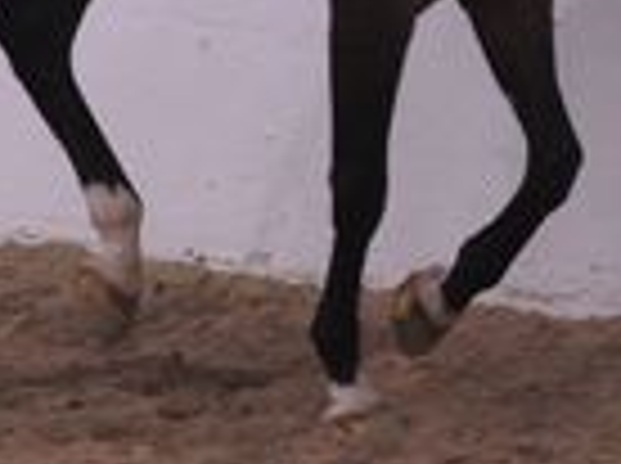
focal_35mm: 893
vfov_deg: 1.7
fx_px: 15992
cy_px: -306
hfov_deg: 2.2
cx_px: 410
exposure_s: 1/400
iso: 5000
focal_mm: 200
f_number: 2.8
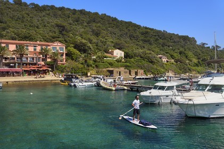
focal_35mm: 32
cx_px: 112
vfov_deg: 41.1
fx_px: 199
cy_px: 74
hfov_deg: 58.8
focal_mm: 32
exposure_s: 1/1250
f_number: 9
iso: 200
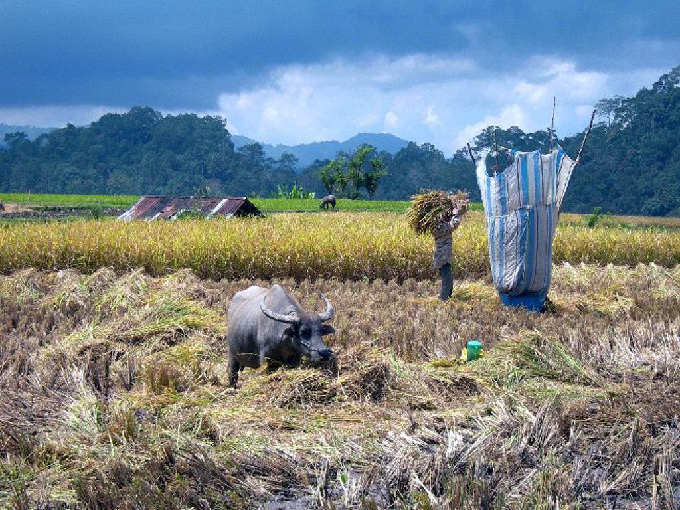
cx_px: 340
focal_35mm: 103
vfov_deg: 14.4
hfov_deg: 19.1
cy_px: 255
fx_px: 2023
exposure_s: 1/140
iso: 50
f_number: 7.8
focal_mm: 21.3
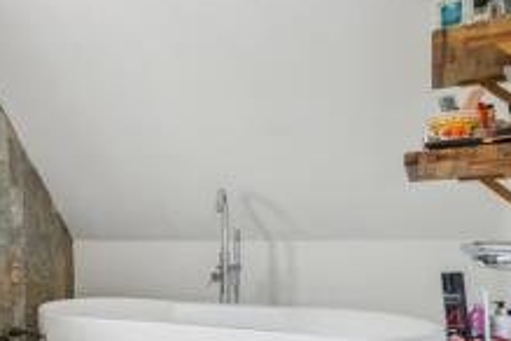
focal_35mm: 37
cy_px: 244
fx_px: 525
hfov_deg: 45.5
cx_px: 26
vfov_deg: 35.4
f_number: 5
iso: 640
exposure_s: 1/50
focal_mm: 17
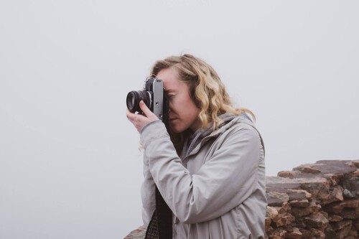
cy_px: 120
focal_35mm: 45
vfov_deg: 29.8
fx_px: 449
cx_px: 180
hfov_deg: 43.6
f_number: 10
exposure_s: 1/180
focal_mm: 30.2
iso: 640
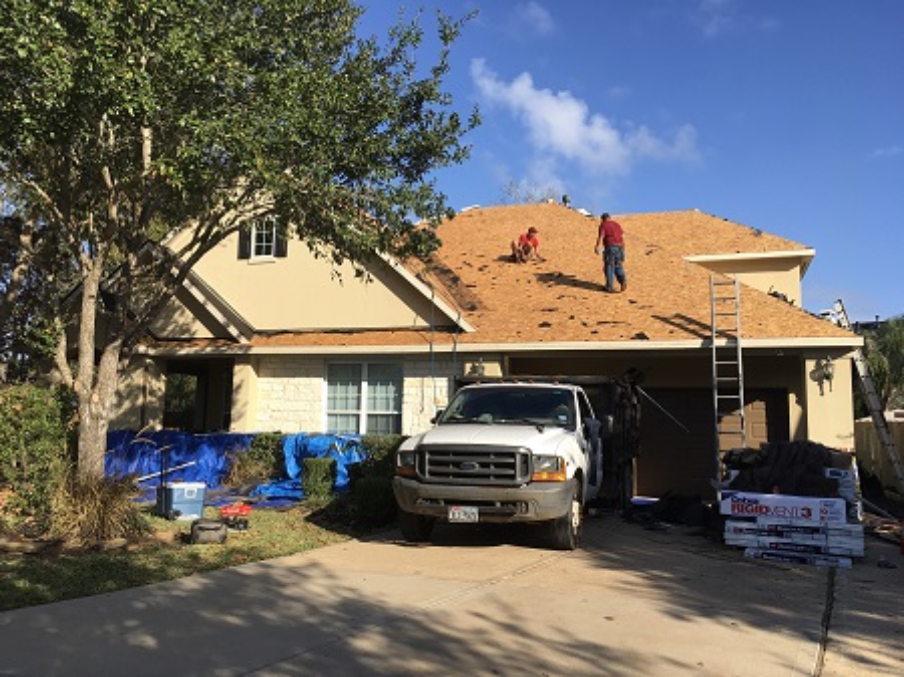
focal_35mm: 29
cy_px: 338
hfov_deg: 61.7
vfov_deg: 48.2
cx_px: 452
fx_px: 757
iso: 25
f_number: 2.2
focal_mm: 4.15
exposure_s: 1/1374
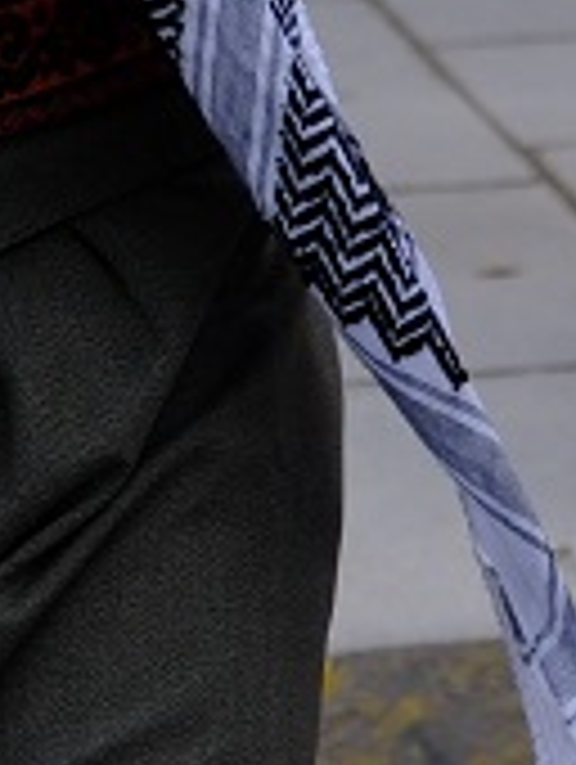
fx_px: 12969
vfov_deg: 3.4
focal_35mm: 586
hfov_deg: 2.5
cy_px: -680
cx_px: 1544
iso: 250
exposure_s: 1/640
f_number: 4
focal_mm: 50.5
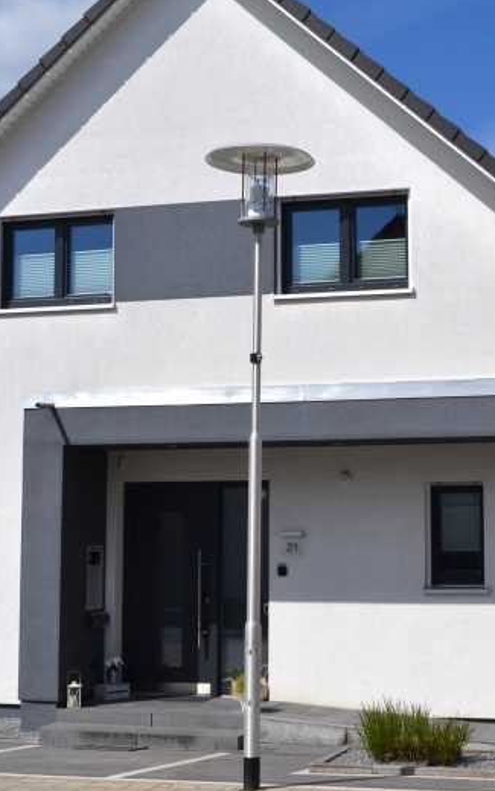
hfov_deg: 21.1
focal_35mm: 61
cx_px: 393
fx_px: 1315
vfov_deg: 33.5
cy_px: 374
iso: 100
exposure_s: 1/400
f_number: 10
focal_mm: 20
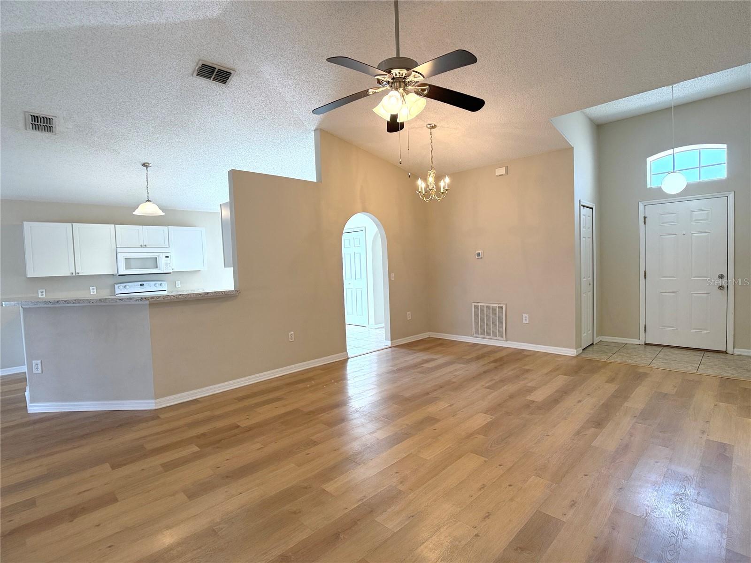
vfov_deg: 56.8
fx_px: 521
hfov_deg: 71.6
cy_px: 282
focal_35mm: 24
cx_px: 376
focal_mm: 6.76
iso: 200
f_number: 1.78
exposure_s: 1/132
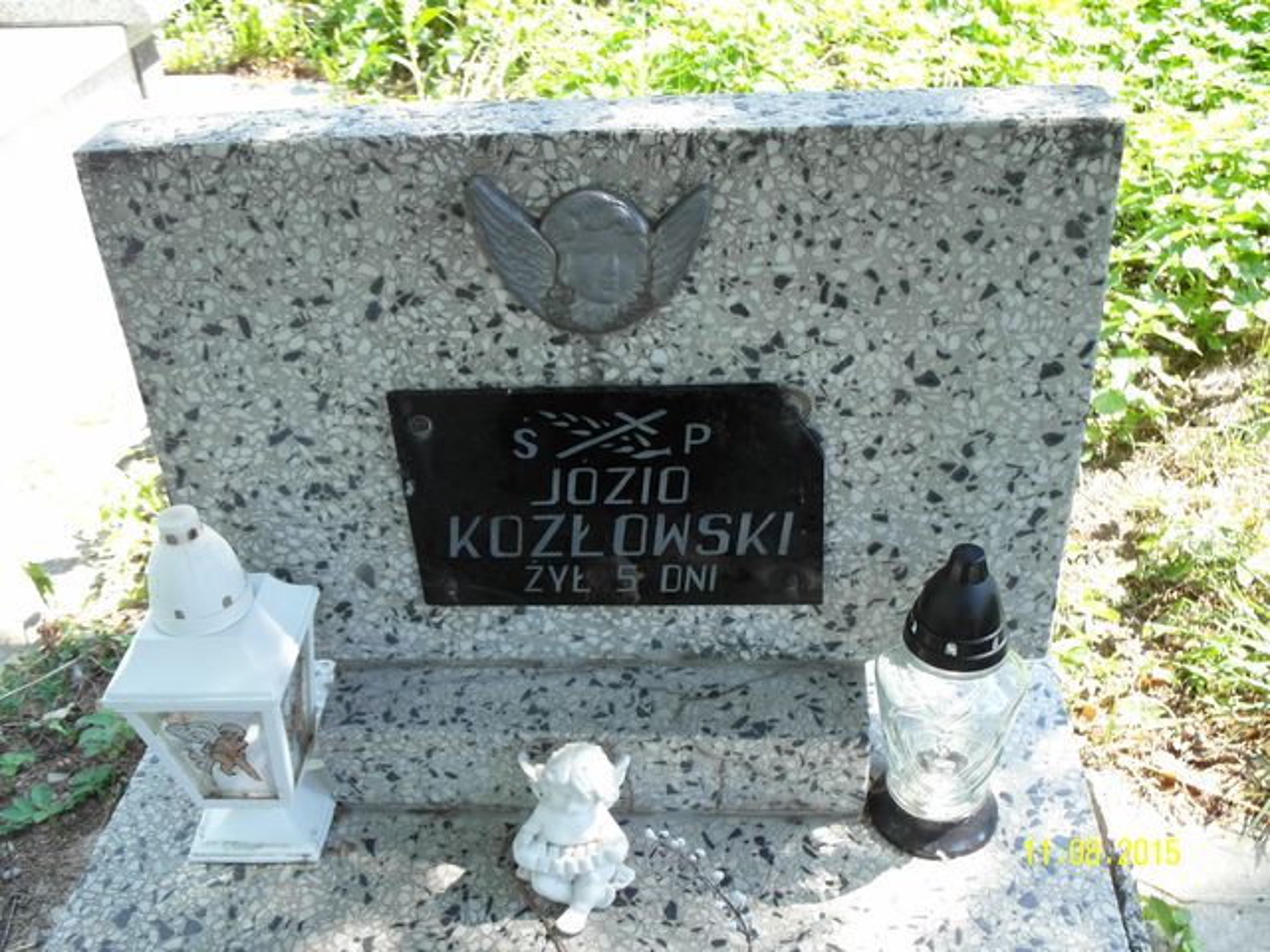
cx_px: 635
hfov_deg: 51.4
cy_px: 476
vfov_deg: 39.7
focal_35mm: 36
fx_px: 1321
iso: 100
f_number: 3.7
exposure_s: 1/60
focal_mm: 7.8
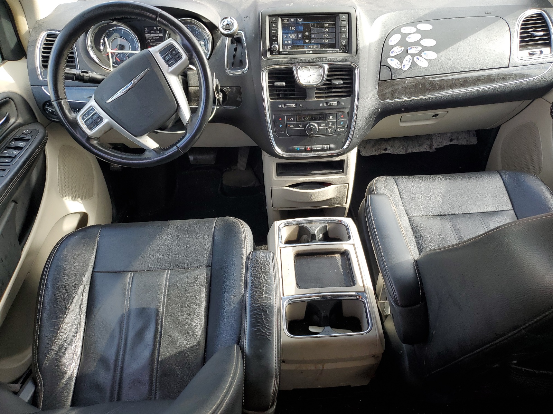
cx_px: 276
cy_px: 207
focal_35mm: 26
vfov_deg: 53.1
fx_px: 415
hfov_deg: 67.3
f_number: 1.5
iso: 50
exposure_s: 1/208
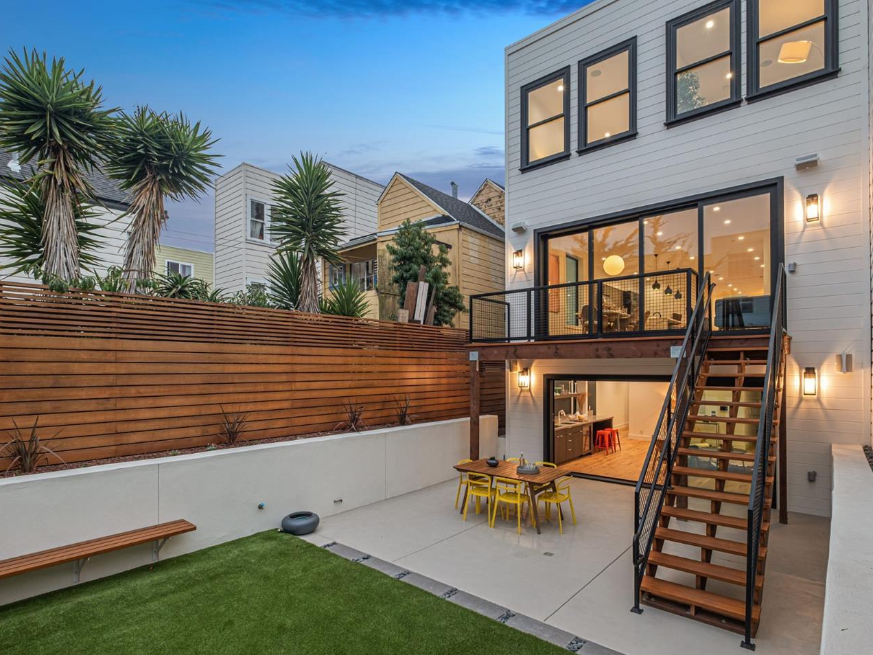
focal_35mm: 17
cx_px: 454
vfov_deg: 74.7
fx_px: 429
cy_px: 322
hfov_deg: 91.0
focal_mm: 10
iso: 200
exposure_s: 1/3
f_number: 8
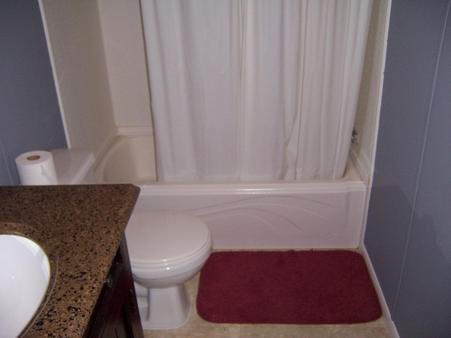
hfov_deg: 55.4
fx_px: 430
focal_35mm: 33
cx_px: 226
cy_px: 169
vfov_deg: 42.9
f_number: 2.8
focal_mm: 5.5
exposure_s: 1/60
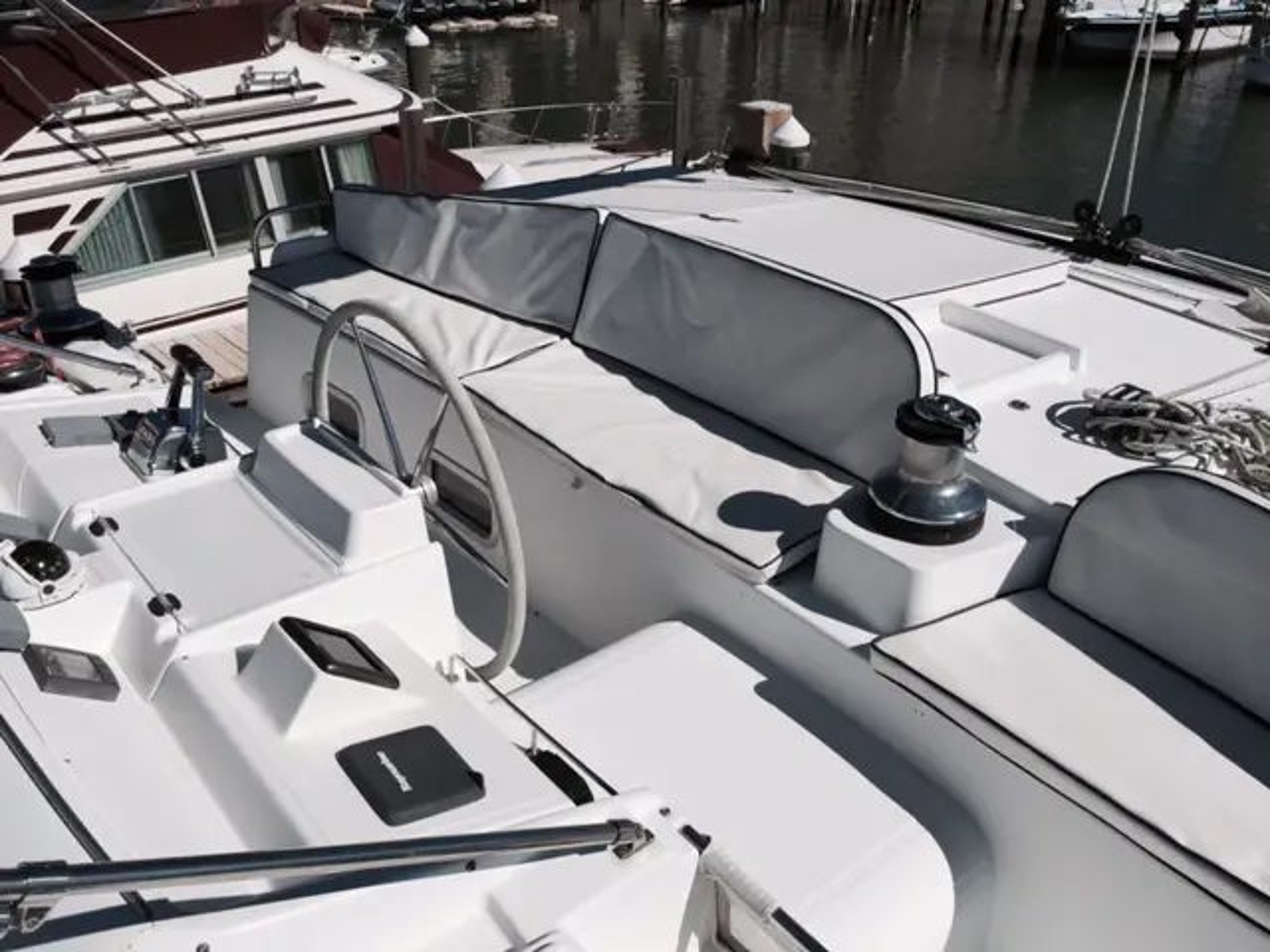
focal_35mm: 29
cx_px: 635
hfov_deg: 61.7
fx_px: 1064
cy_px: 476
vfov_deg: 48.2
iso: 32
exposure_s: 1/7937
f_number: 2.2
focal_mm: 4.15
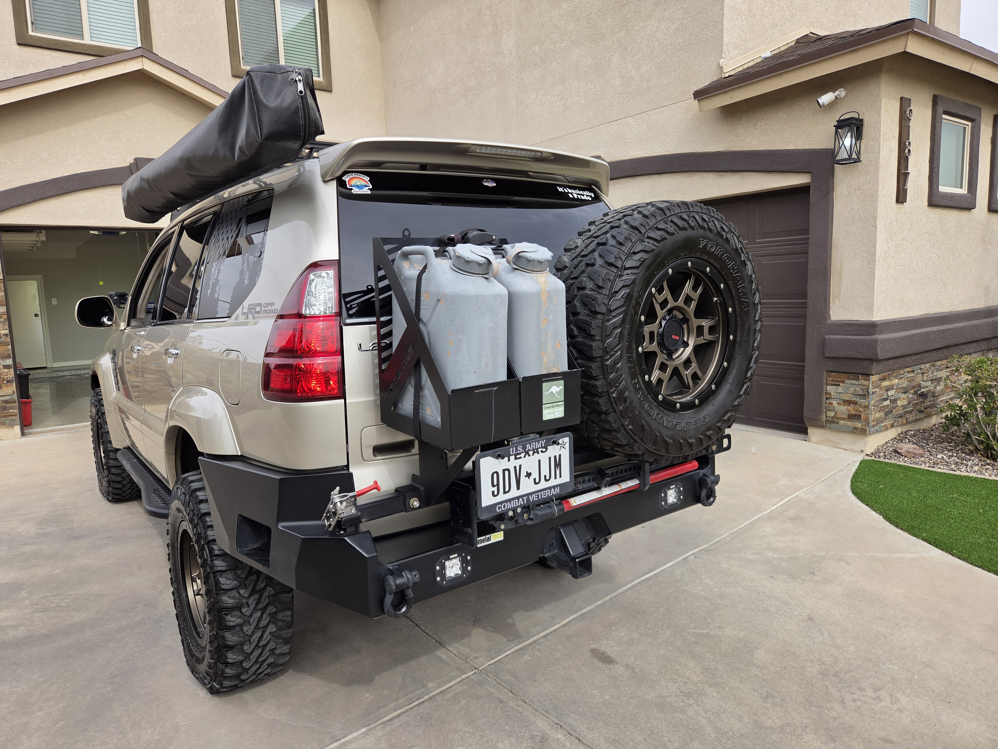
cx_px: 499
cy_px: 374
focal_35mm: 23
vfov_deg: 58.9
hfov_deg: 73.9
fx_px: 663
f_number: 1.8
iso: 80
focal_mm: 5.4
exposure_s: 1/1925
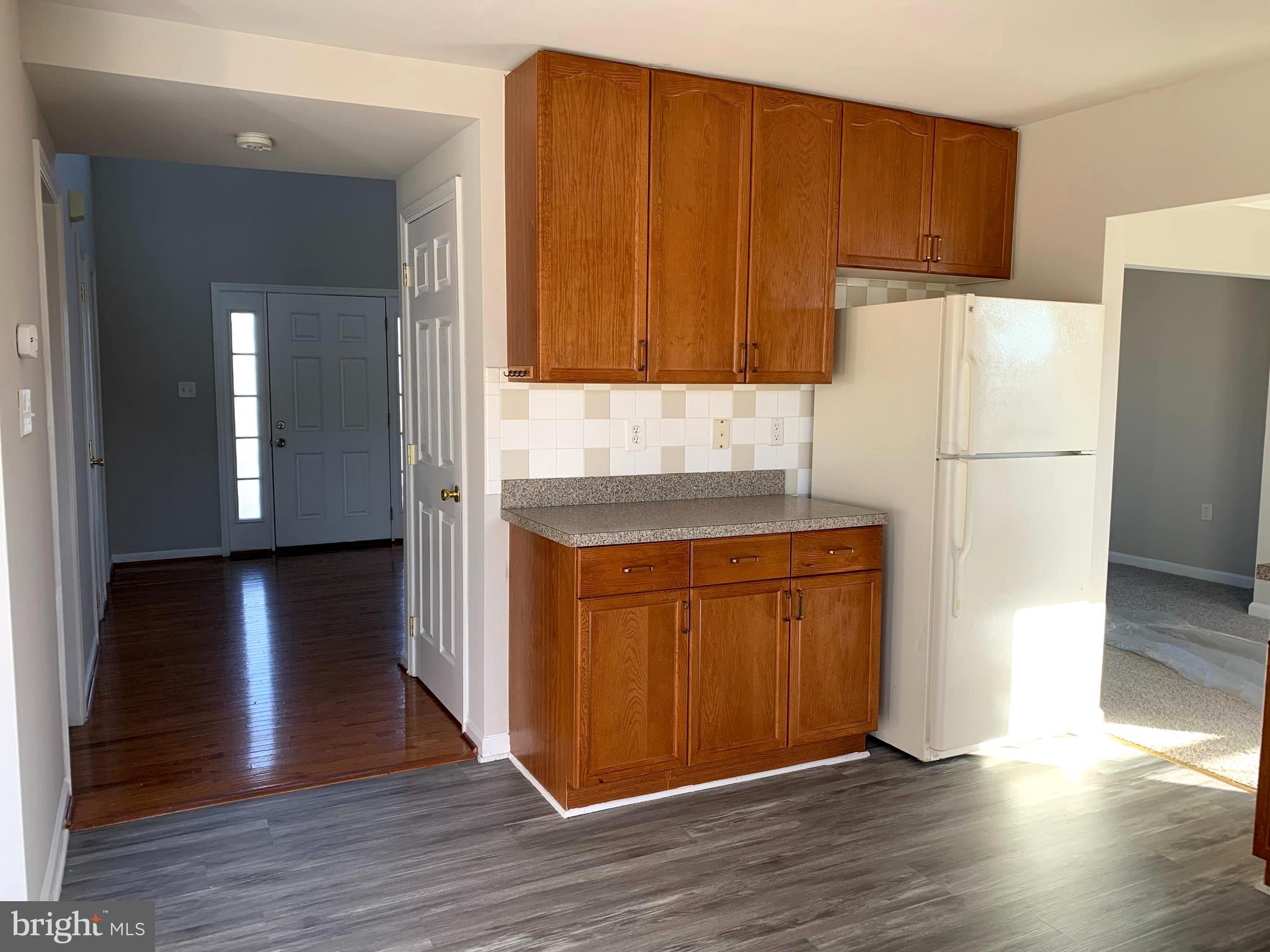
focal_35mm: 26
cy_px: 476
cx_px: 635
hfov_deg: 67.3
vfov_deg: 53.1
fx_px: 954
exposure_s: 1/121
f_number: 1.8
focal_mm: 4.25
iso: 50
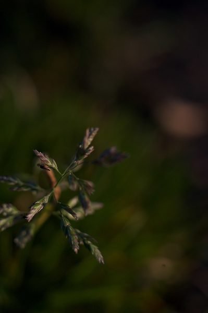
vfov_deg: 39.6
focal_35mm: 50
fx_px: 434
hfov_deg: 26.9
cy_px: 156
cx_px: 104
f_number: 1.4
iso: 320
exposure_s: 1/2500
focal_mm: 50
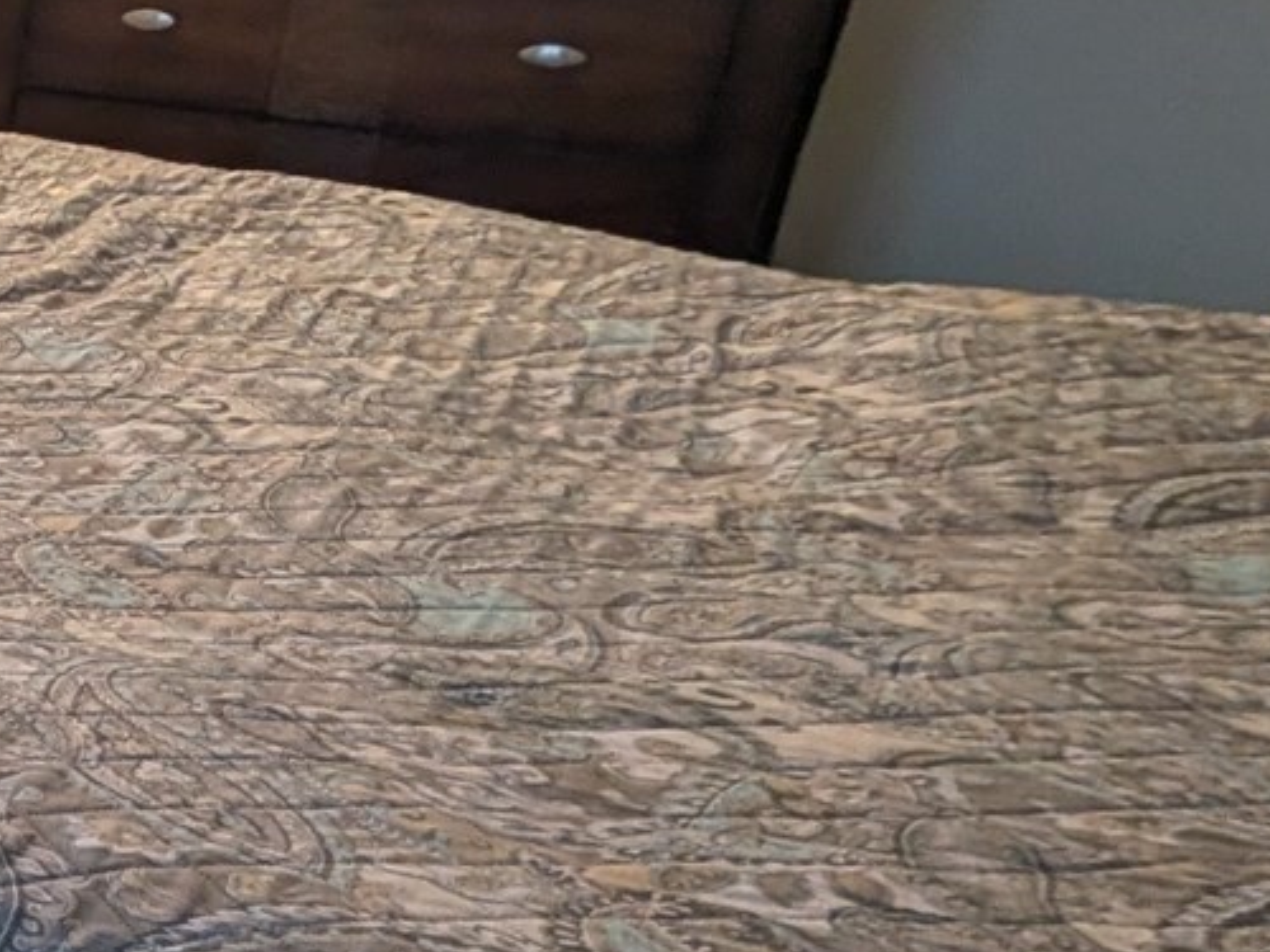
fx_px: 1798
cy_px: 459
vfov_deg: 29.7
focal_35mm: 49
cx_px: -1026
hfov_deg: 22.2
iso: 77
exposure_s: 1/40
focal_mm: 2.02
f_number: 1.7
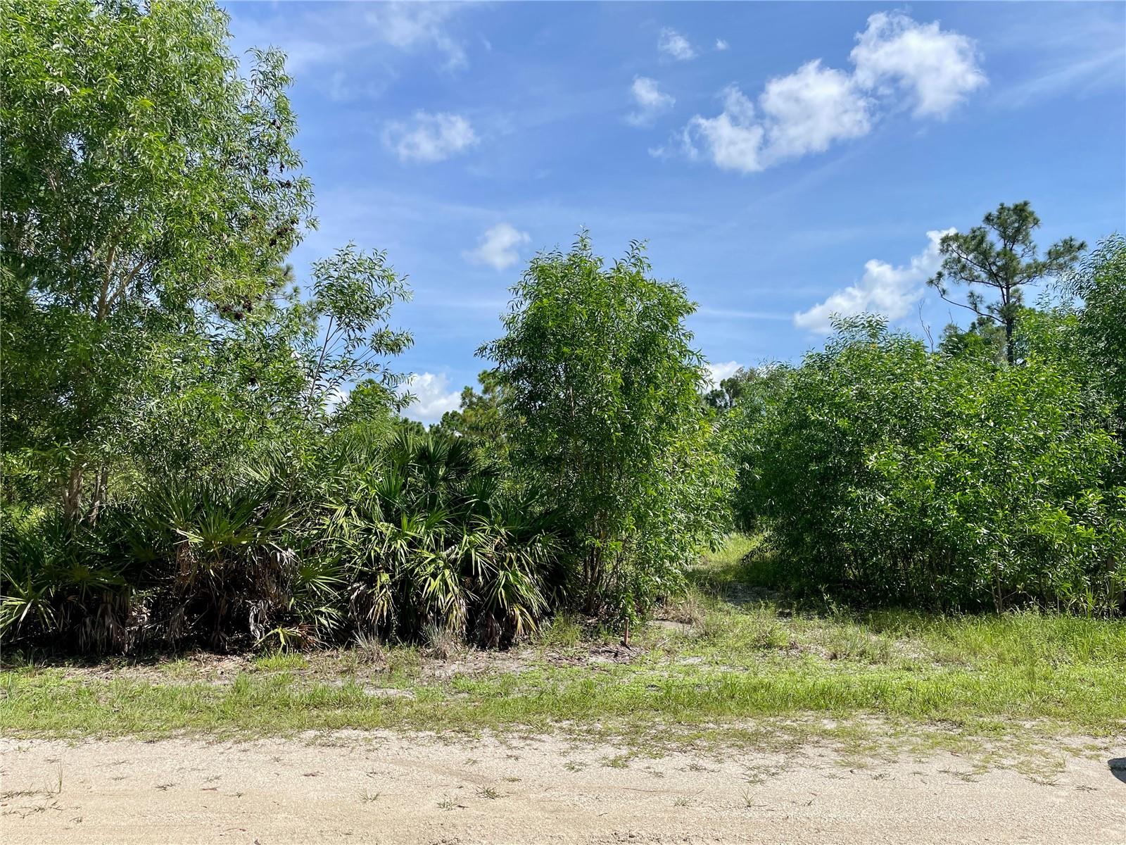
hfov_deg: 67.3
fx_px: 846
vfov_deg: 53.1
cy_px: 422
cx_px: 563
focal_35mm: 26
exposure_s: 1/3861
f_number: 1.6
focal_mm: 4.2
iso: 32
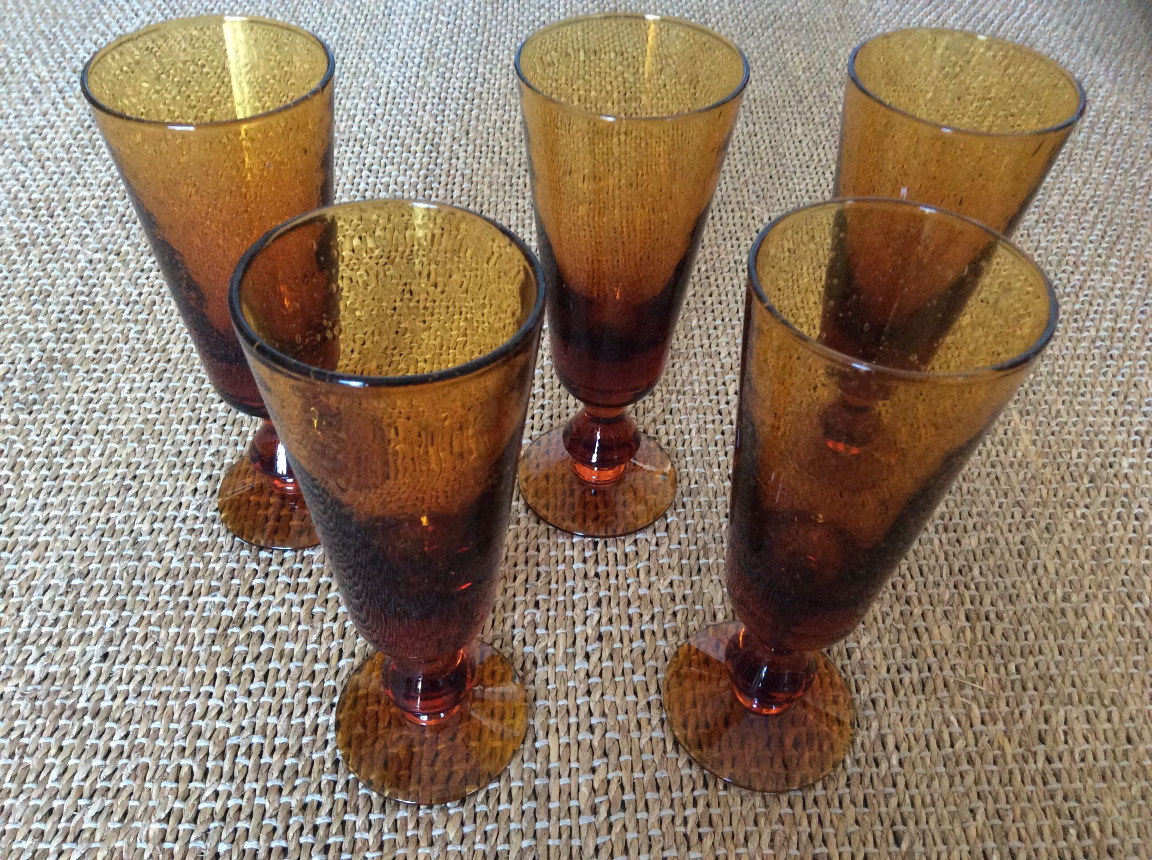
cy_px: 430
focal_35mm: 32
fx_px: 1063
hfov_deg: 56.9
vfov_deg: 44.1
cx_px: 576
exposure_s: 1/25
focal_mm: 3.3
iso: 200
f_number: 2.4
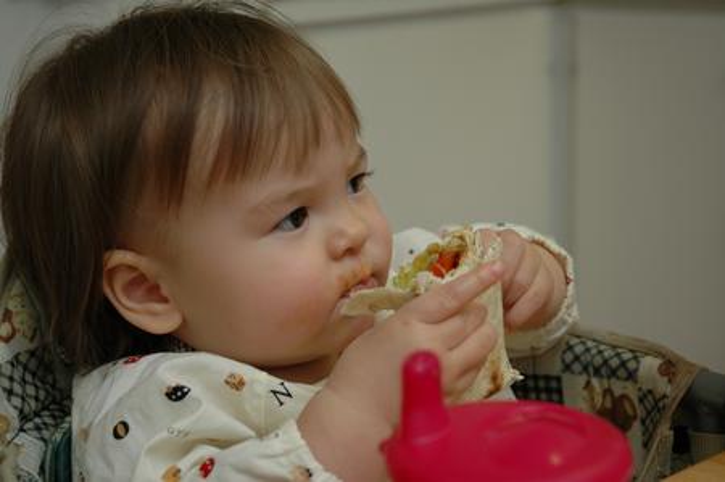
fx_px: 1448
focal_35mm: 72
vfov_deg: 18.9
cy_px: 241
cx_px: 362
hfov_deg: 28.1
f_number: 4.5
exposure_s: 1/60
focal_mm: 48
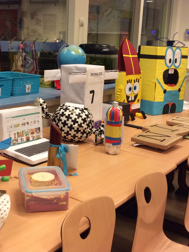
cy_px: 109
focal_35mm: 52
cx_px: 78
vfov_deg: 36.8
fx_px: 378
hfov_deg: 28.0
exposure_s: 1/24
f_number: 2.4
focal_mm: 3.3
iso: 125
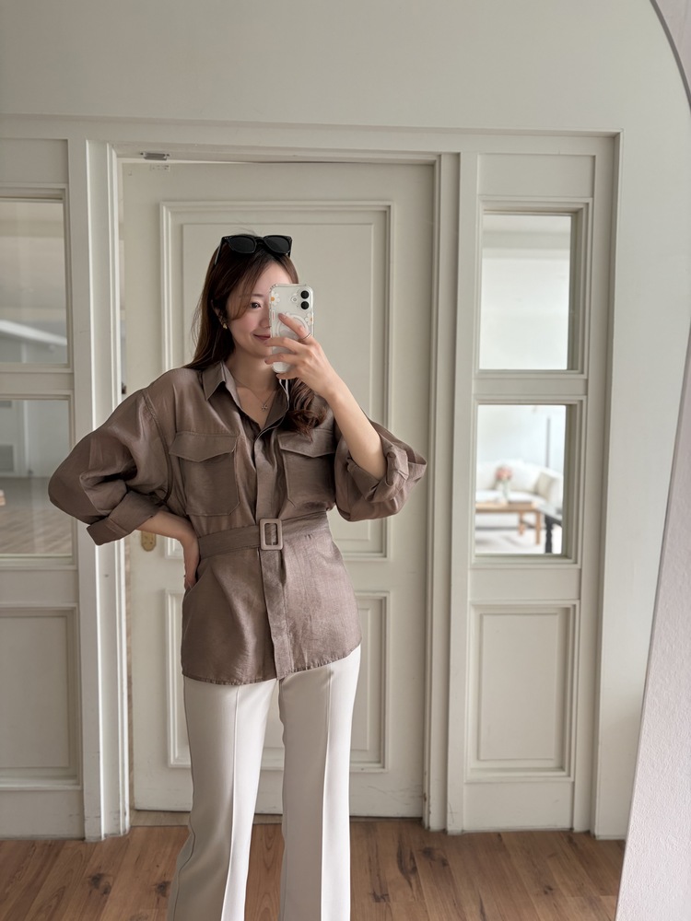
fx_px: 692
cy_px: 460
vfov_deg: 67.3
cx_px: 346
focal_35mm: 26
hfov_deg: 53.1
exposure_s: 1/112
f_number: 1.6
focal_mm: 5.96
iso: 125
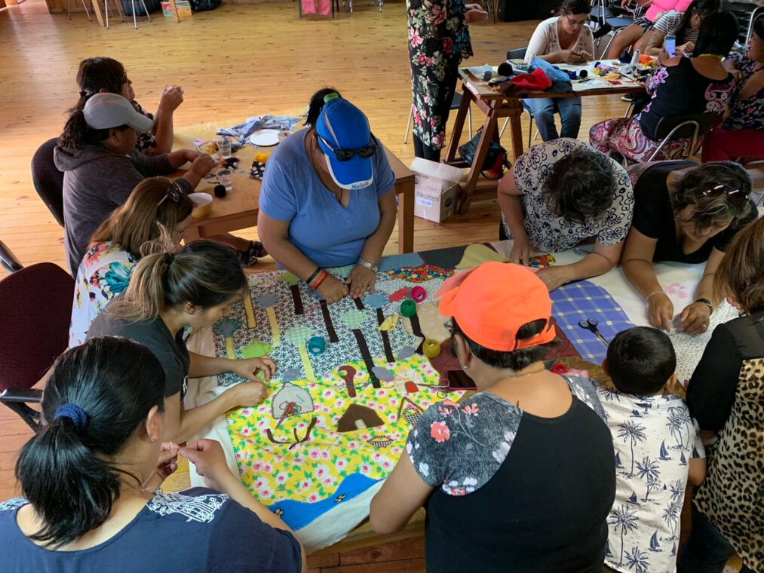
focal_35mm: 26
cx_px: 382
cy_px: 286
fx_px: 574
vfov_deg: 53.1
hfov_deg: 67.3
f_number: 1.8
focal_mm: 4.25
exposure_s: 1/50
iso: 200
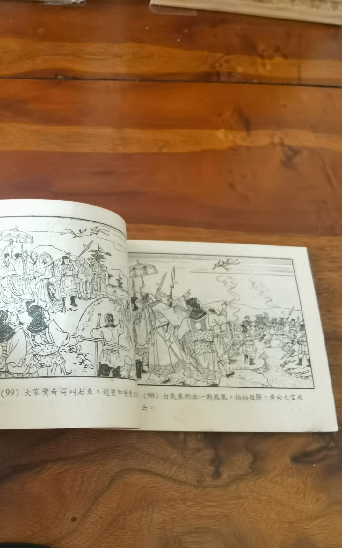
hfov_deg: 41.8
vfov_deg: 62.9
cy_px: 273
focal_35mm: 30
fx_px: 447
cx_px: 150
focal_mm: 2.26
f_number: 2.2
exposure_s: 1/25
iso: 320
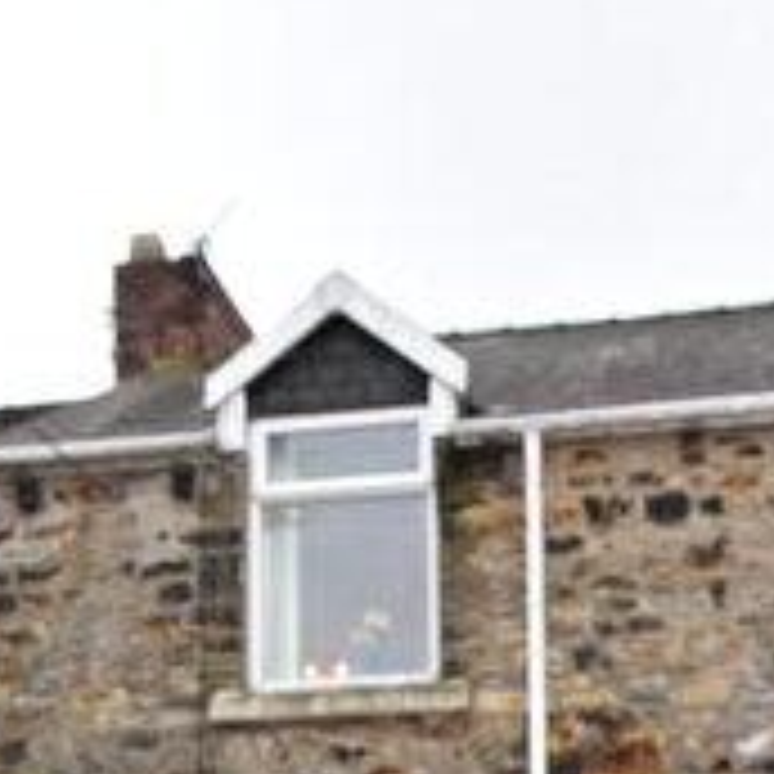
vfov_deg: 28.2
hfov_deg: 32.6
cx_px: 500
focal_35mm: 52
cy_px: 952
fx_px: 1315
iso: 450
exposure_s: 1/125
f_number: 5.6
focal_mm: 10
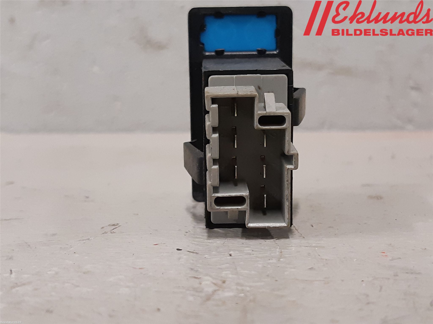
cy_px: 162
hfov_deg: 67.3
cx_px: 216
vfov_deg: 53.1
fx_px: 325
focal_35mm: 26
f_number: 1.7
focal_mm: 3.93
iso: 200
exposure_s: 1/50
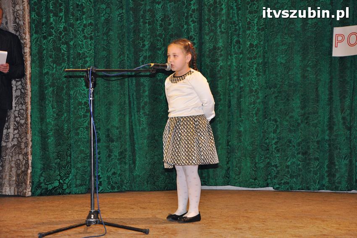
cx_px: 178
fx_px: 862
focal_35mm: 87
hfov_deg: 23.4
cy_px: 119
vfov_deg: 15.7
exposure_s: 1/60
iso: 1250
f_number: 5
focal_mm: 58
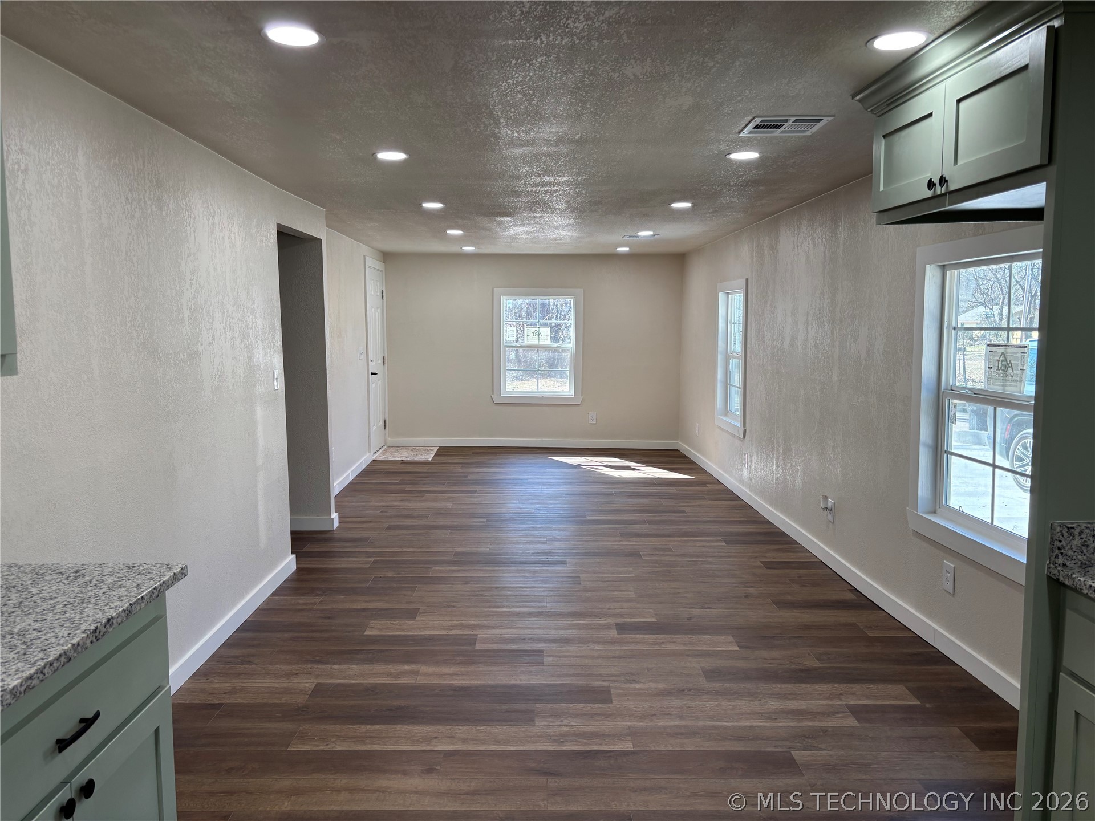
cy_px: 410
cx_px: 548
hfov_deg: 67.3
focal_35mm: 26
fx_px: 822
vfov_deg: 53.1
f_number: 1.6
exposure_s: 1/120
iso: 64
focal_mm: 5.96
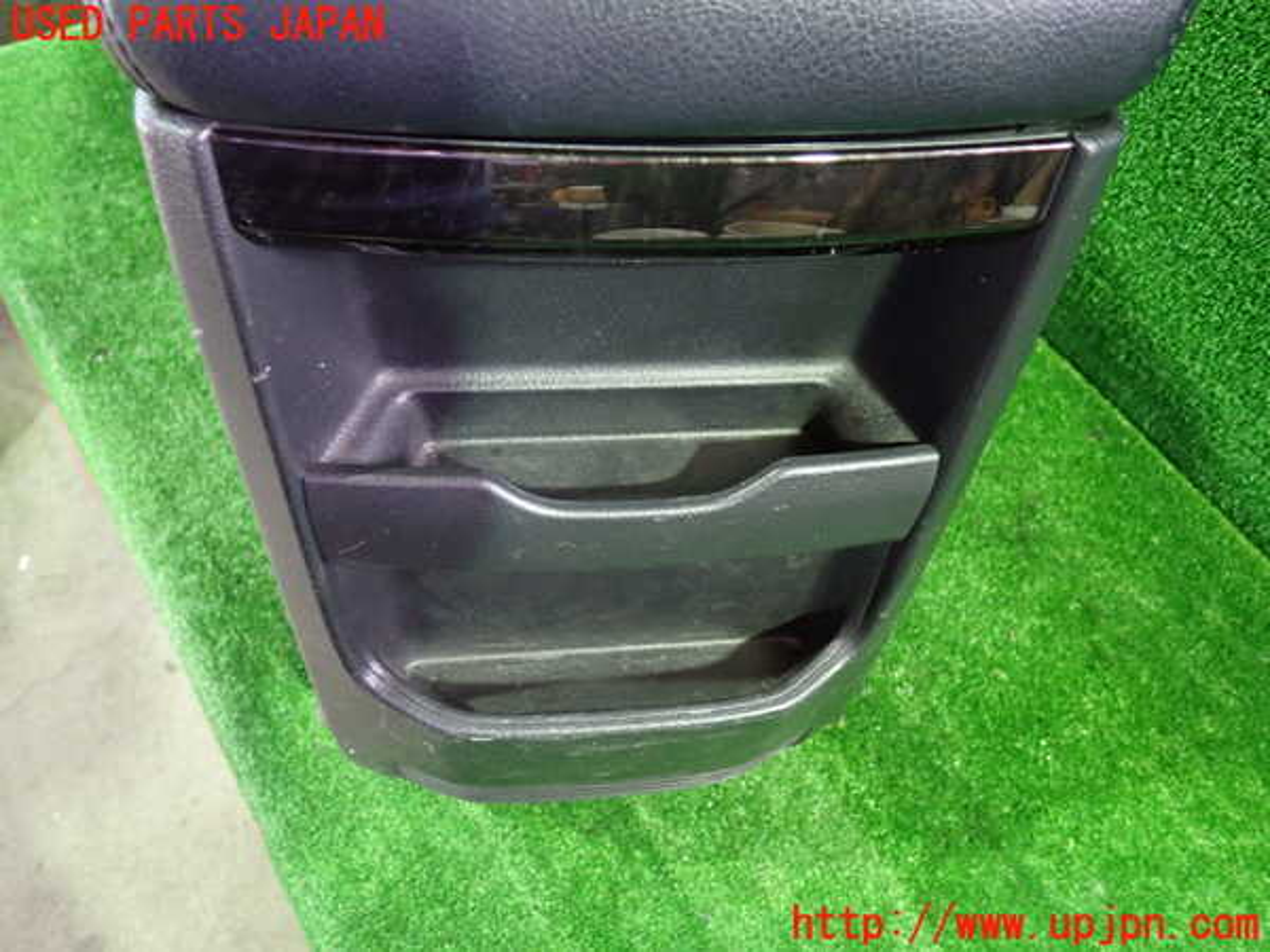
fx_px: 917
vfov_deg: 54.9
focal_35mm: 25
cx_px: 635
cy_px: 476
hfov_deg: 69.4
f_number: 2
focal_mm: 4.5
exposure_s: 1/30
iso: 800
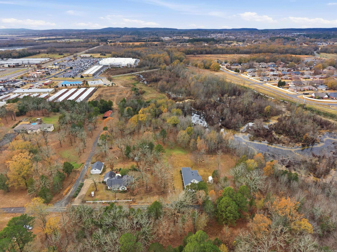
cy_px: 126
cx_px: 168
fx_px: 234
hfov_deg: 71.6
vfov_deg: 56.8
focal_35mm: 24
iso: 120
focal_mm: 8.7
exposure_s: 1/1250
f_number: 1.8
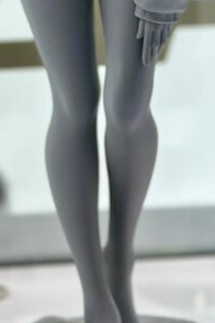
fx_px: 1827
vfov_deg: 9.9
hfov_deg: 6.7
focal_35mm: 204
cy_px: -64
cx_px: 237
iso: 100
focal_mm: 6.86
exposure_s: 1/60
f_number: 1.78
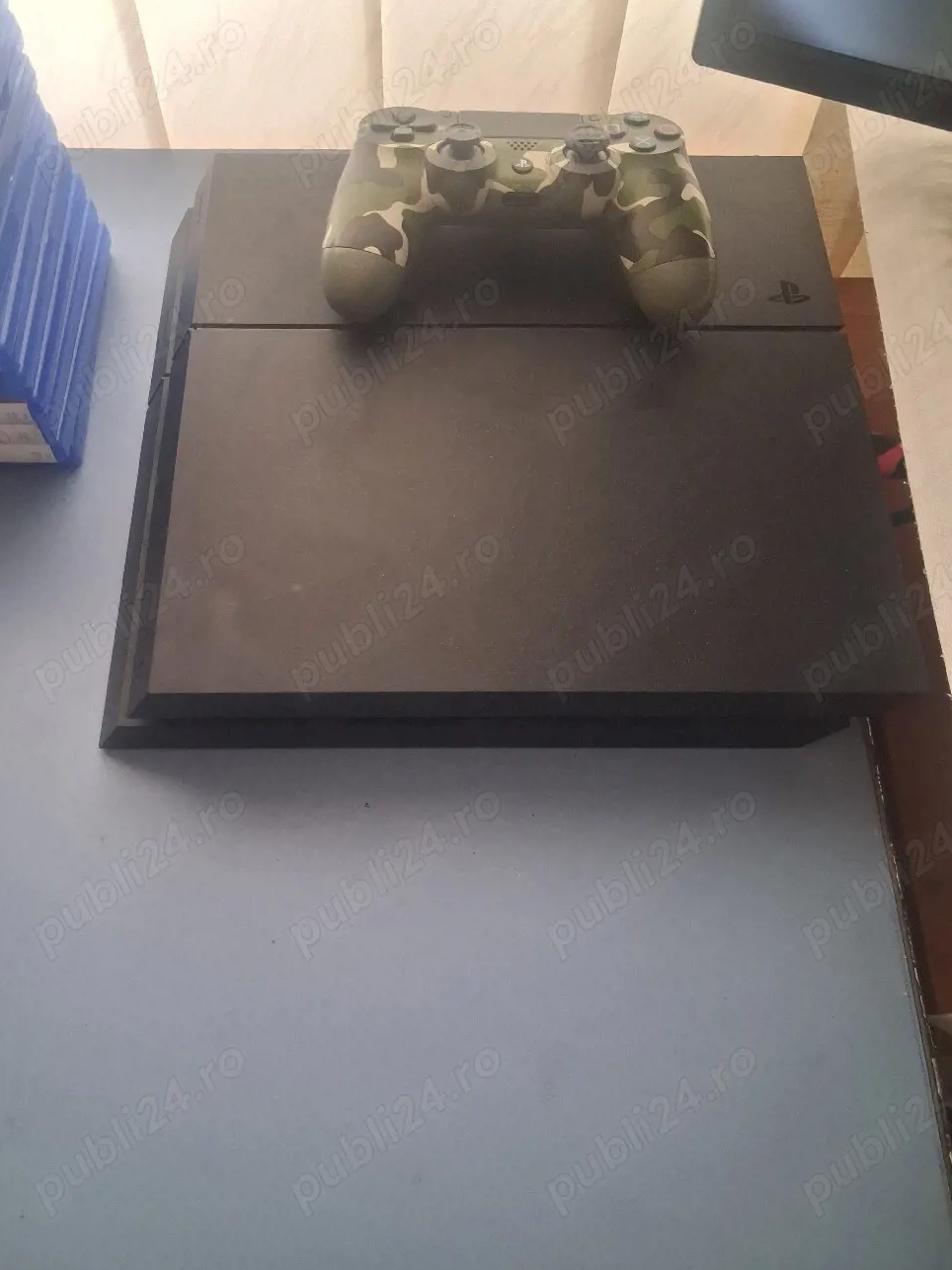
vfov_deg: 63.4
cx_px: 460
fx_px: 1027
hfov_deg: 49.7
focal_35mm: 28
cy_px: 651
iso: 500
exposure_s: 1/40
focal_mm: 4
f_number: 1.8
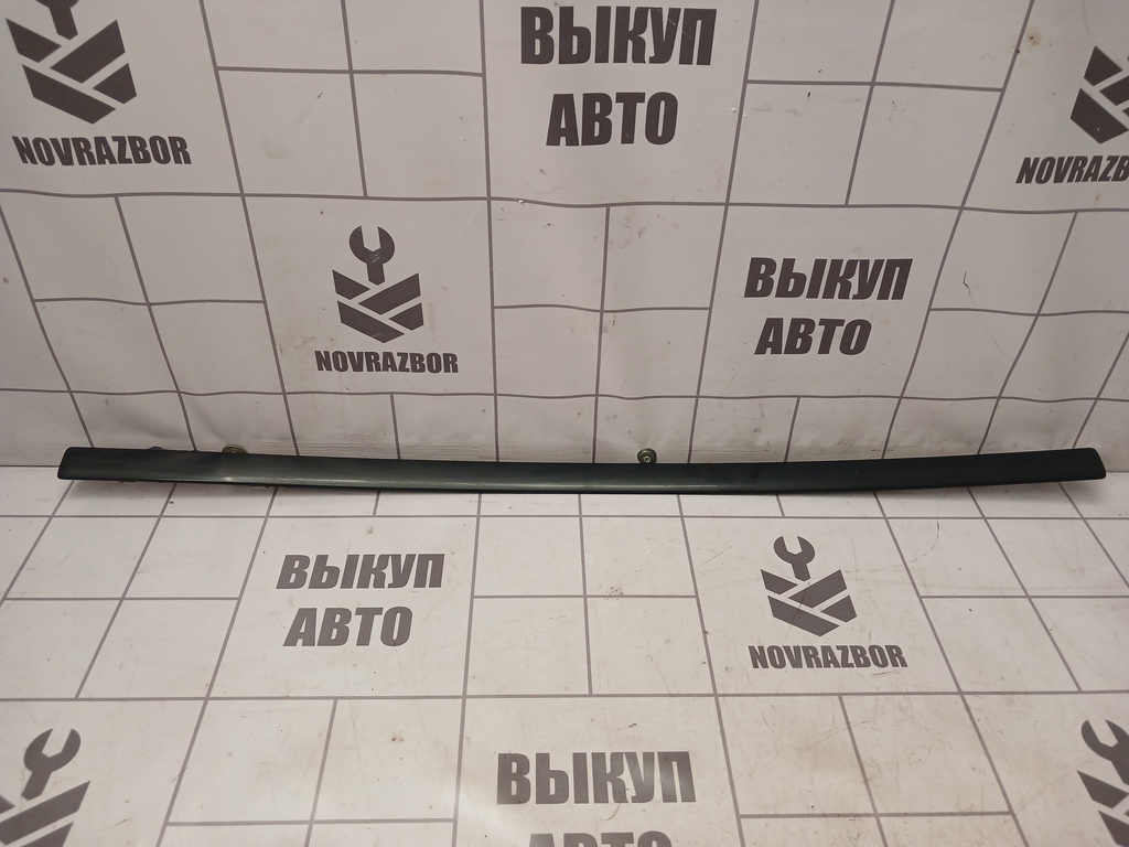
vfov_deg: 51.4
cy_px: 424
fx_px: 881
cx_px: 564
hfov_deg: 65.3
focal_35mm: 27
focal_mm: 4
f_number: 1.8
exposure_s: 1/50
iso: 125
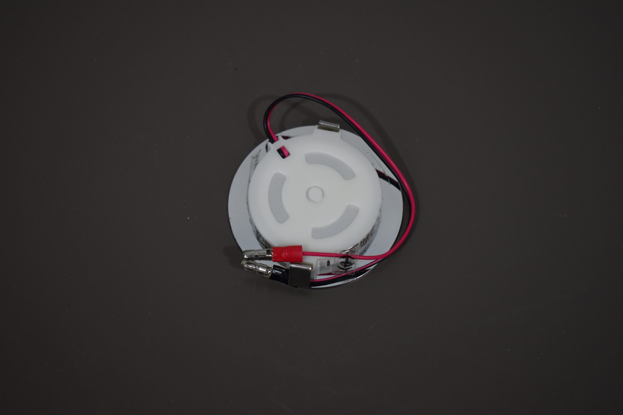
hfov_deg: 35.1
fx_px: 986
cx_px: 312
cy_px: 208
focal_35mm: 57
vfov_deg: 23.8
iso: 560
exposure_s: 1/250
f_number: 4.8
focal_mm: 38
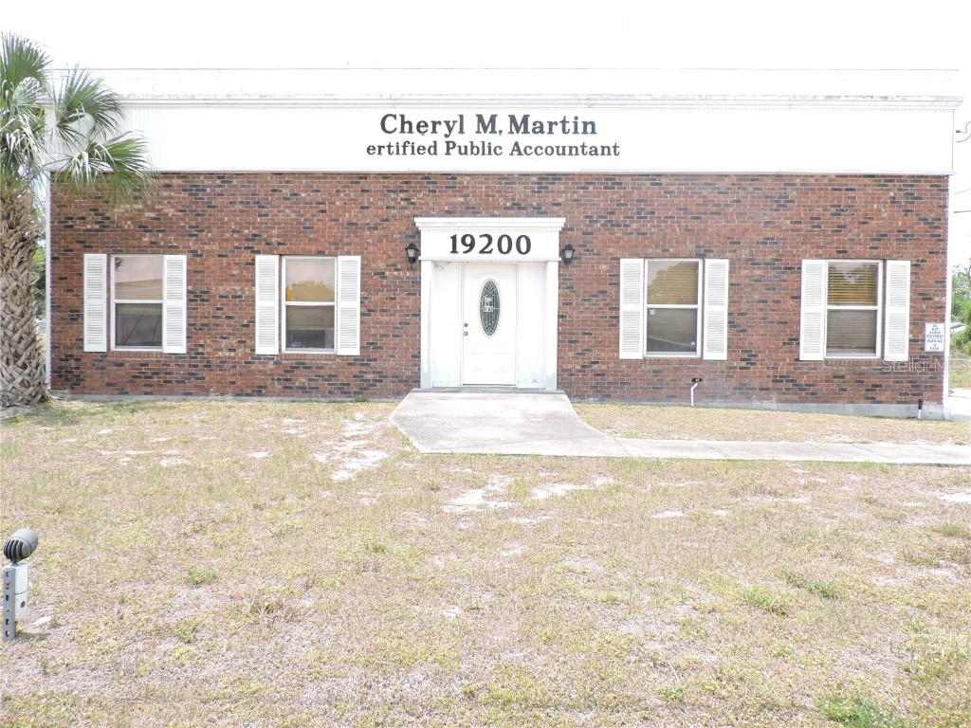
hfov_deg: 71.6
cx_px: 486
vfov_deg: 56.8
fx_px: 673
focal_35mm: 24
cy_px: 364
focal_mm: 4.3
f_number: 3
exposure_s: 1/500
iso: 100
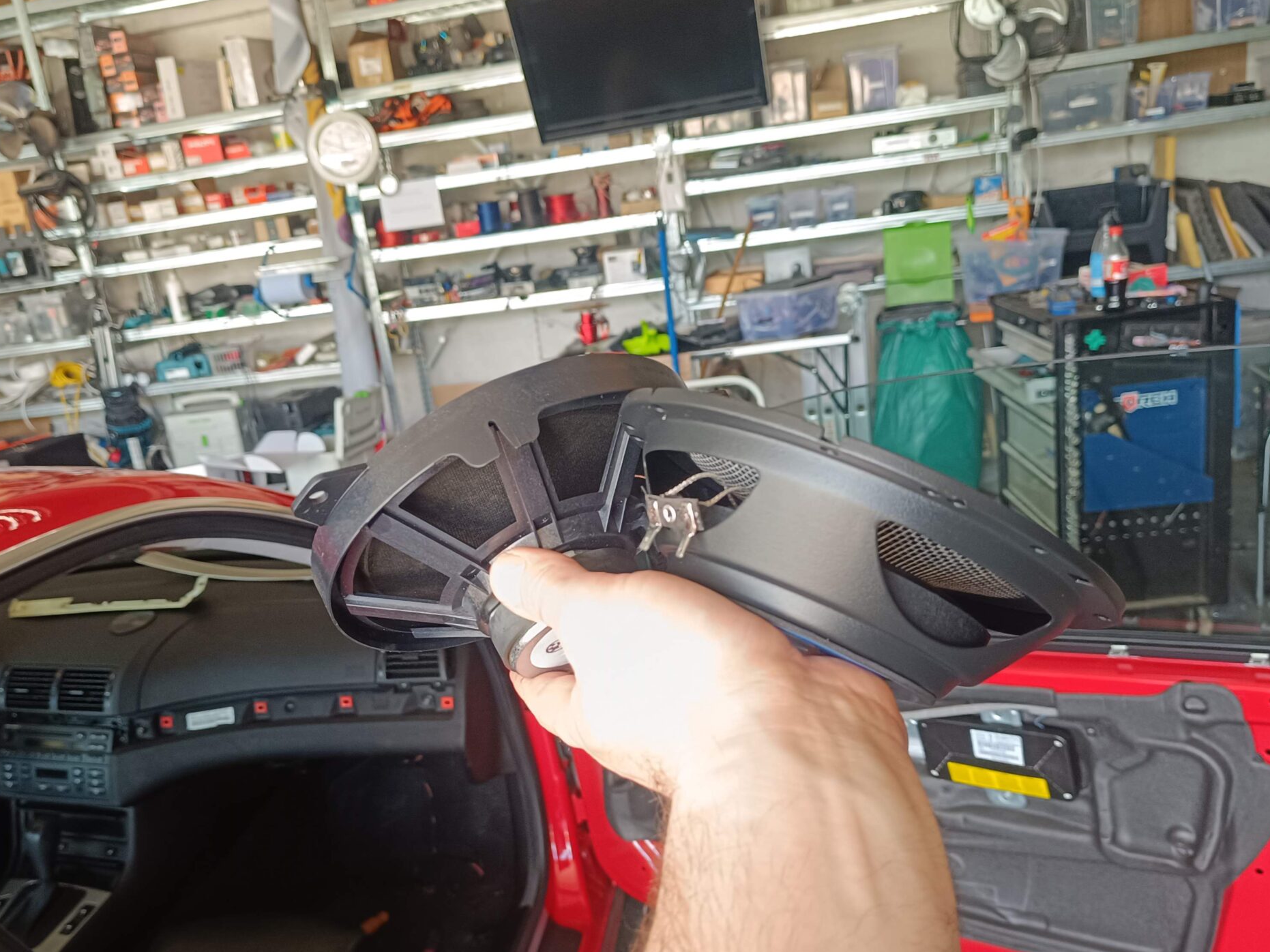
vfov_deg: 42.8
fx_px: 1211
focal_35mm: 33
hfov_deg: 55.3
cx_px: 591
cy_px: 561
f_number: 1.88
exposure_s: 1/101
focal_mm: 5.59
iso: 414
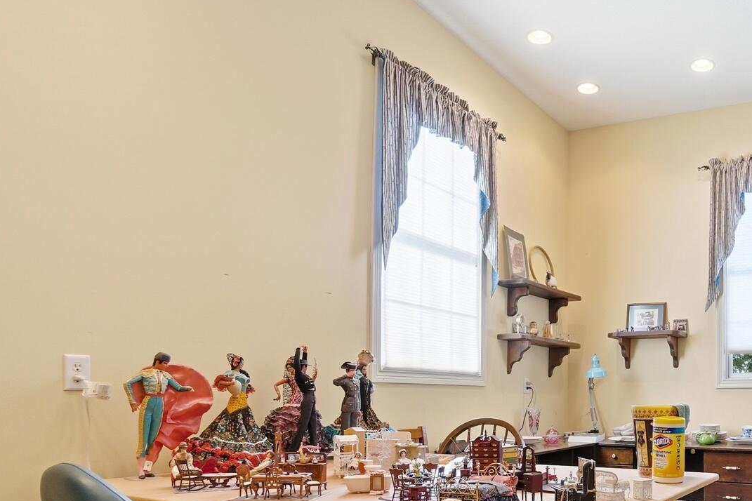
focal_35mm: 28
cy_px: 394
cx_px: 642
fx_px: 585
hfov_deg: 58.3
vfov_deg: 44.4
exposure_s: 1/800
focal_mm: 10
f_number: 4
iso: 100
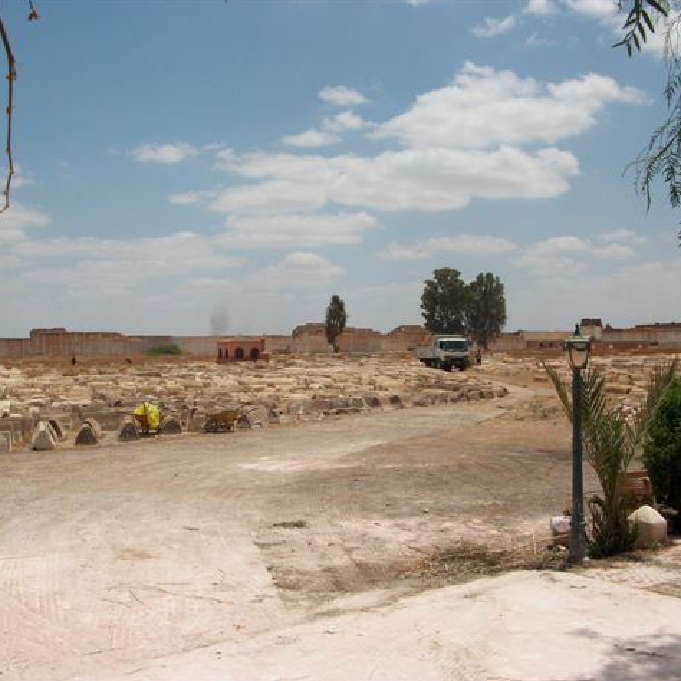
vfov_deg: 44.9
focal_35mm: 37
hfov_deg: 44.9
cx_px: 349
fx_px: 824
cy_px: 338
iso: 80
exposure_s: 1/318
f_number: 8.8
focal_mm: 5.7
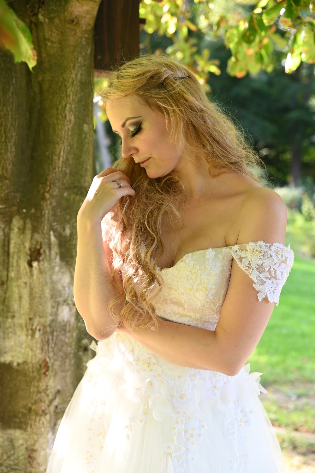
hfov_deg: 24.6
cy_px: 236
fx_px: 723
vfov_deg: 36.3
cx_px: 158
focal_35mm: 55
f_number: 4
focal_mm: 55
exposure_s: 1/160
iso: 400
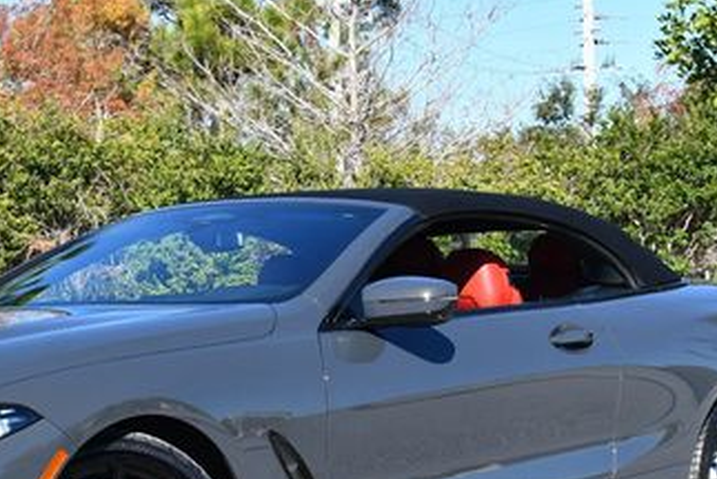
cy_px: 308
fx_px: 2292
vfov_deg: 11.9
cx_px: 193
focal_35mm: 115
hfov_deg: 17.7
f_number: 8
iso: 140
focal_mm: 29
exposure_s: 1/250
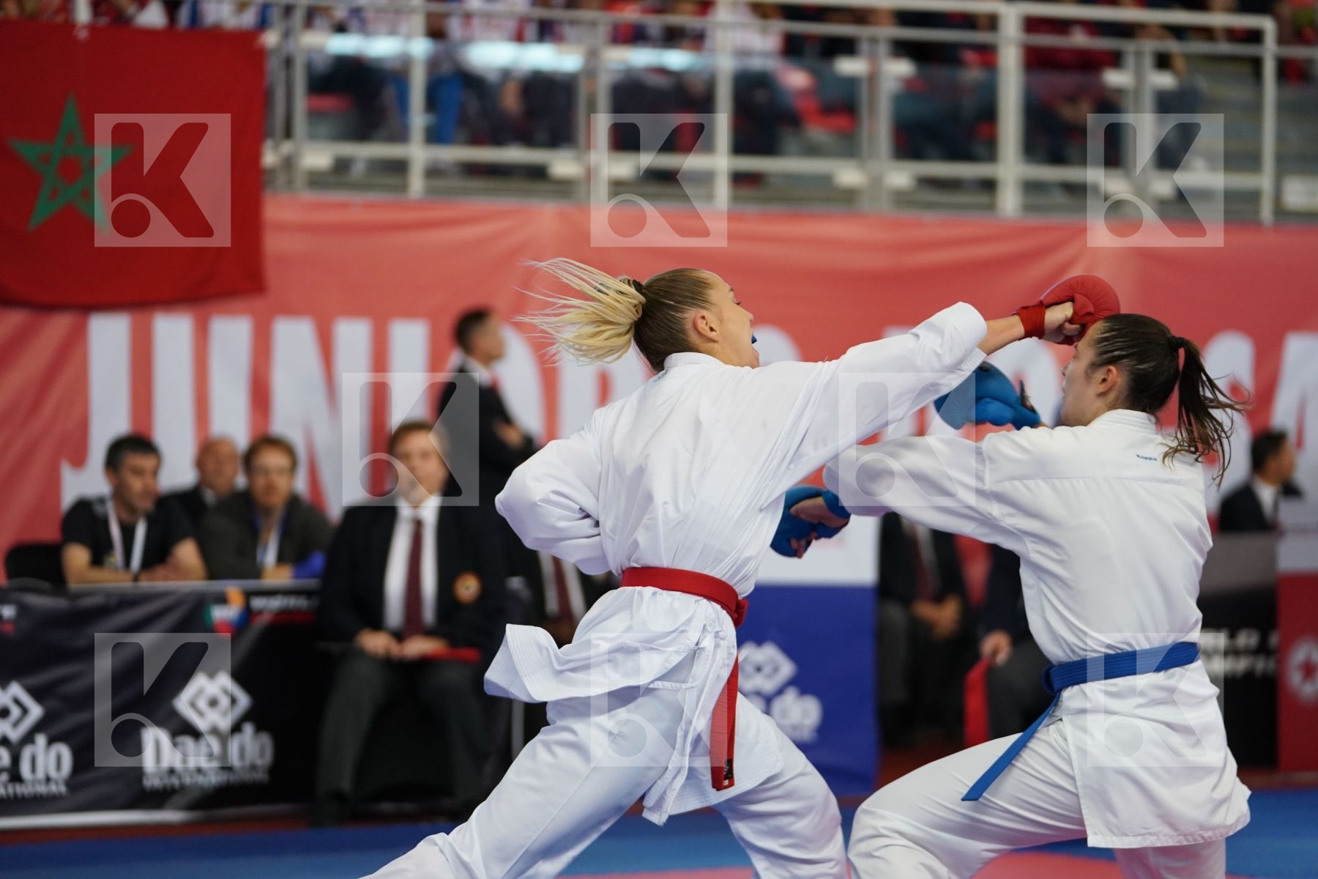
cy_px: 440
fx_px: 4722
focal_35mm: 129
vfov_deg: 10.6
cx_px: 659
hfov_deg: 15.9
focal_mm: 129
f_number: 2.8
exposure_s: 1/1000
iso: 2000
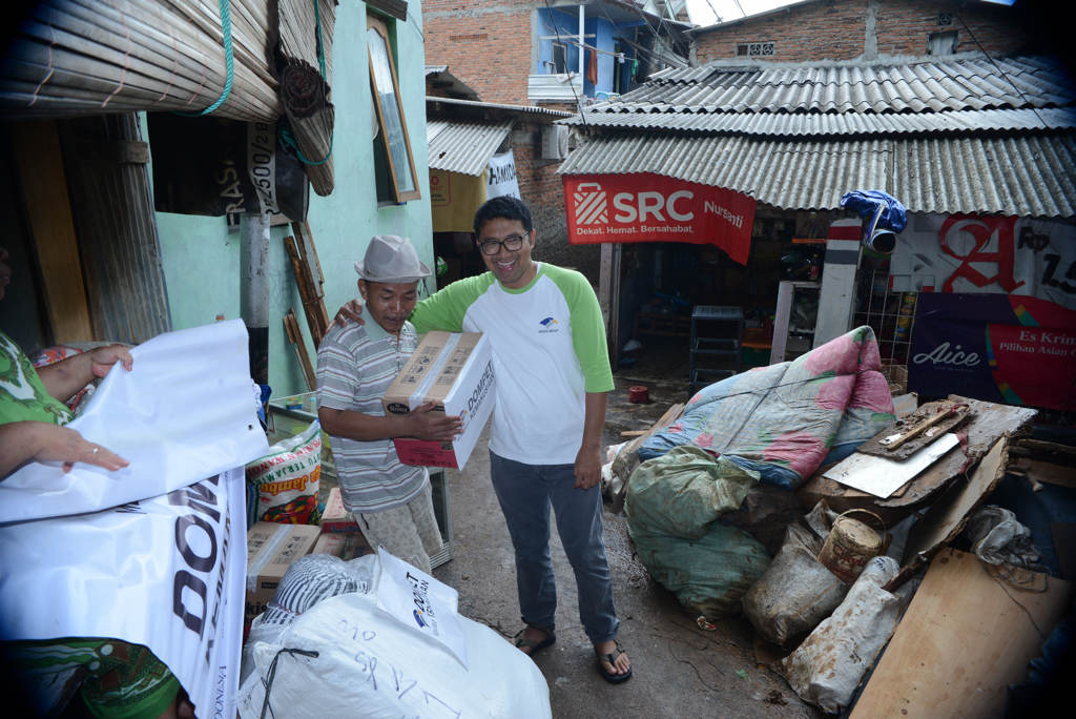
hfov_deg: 69.4
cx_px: 538
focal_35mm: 26
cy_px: 360
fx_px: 778
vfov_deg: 49.6
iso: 400
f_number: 9
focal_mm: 26
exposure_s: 1/80
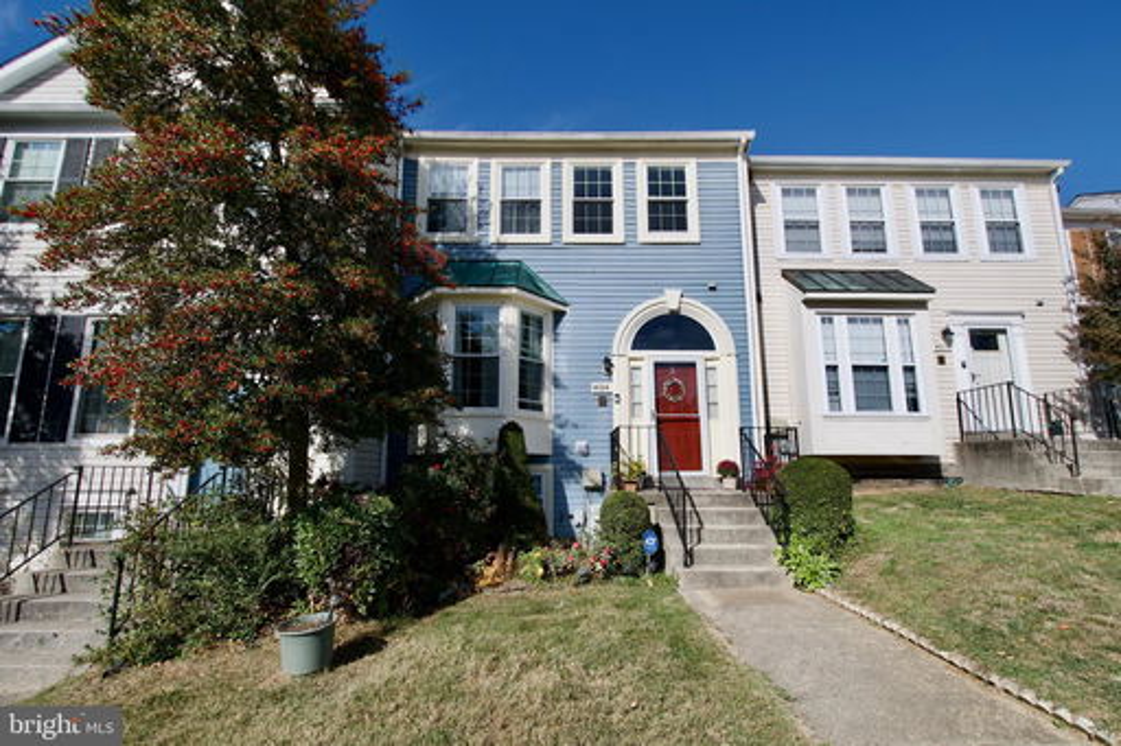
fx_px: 467
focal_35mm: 15
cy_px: 373
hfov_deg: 100.4
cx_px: 560
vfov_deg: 77.3
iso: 250
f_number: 7.1
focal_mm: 10
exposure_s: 1/1250
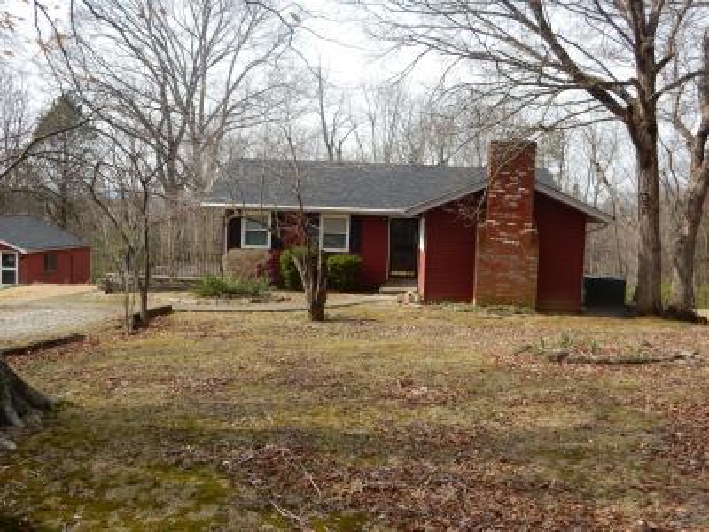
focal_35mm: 36
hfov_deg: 51.4
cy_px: 266
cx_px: 354
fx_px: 737
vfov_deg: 39.7
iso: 125
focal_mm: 6.4
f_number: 4
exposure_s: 1/640
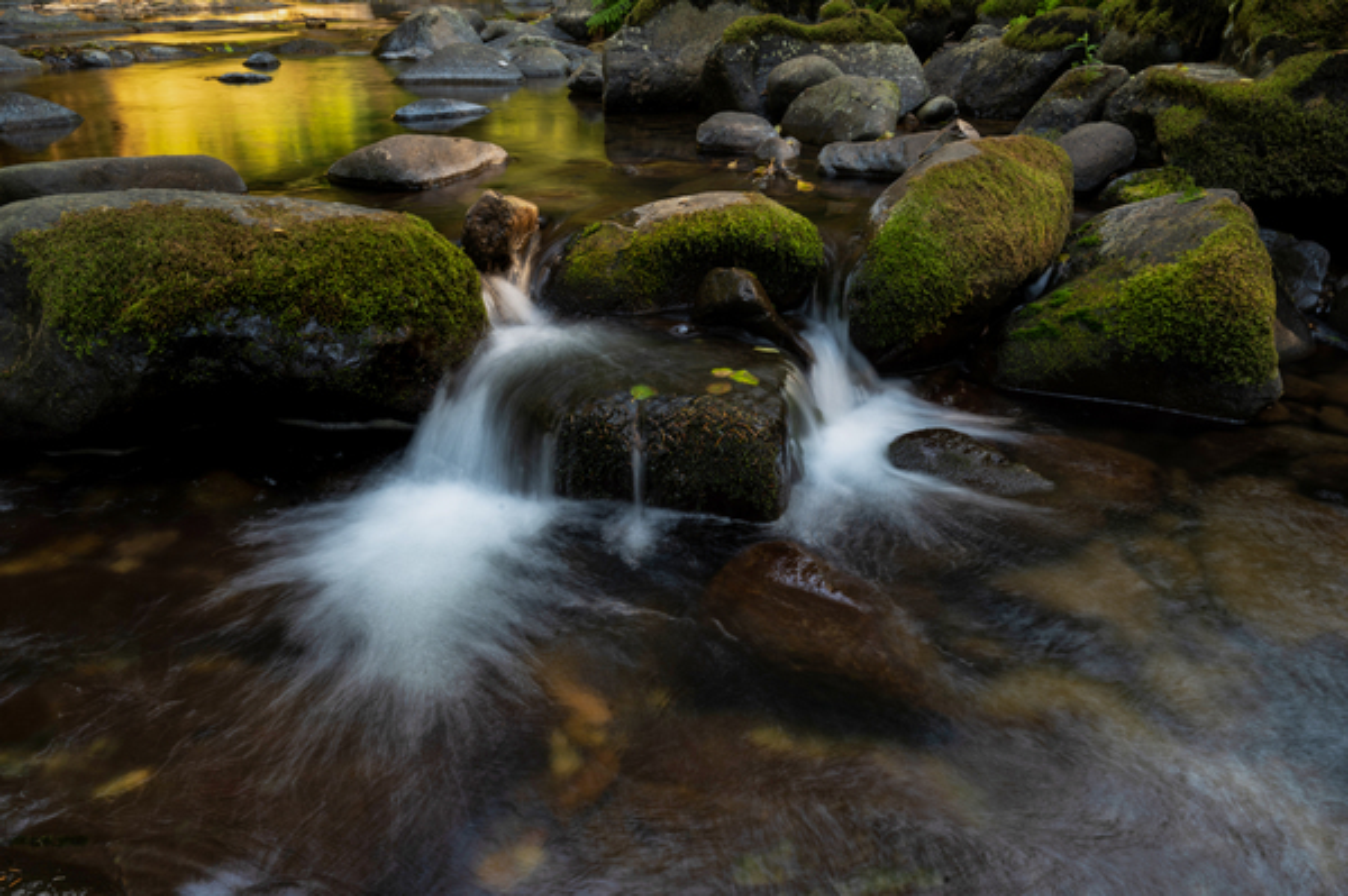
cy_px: 448
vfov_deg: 50.3
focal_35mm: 26
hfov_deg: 70.5
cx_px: 674
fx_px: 954
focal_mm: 25.5
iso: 100
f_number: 16
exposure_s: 1/1.25
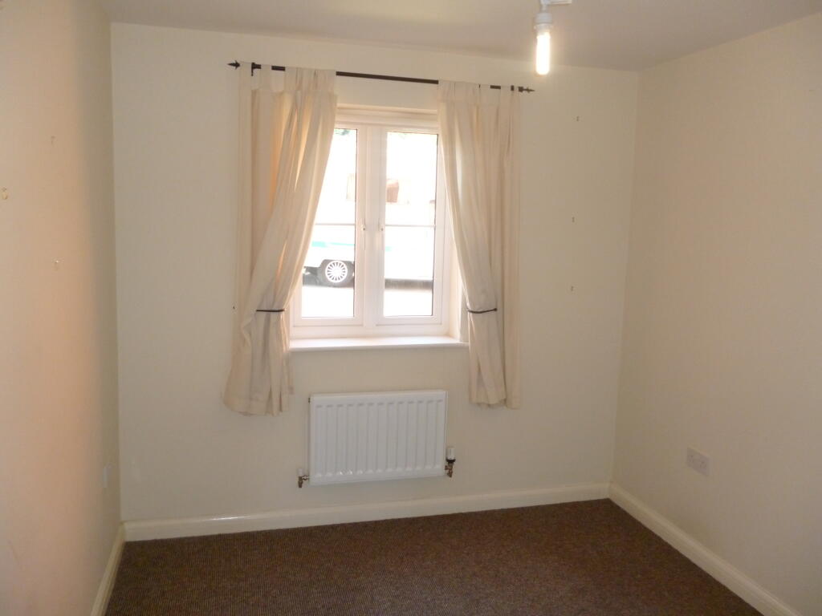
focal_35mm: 28
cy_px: 308
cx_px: 411
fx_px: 665
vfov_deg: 49.7
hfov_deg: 63.4
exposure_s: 1/60
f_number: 3.1
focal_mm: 5
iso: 320
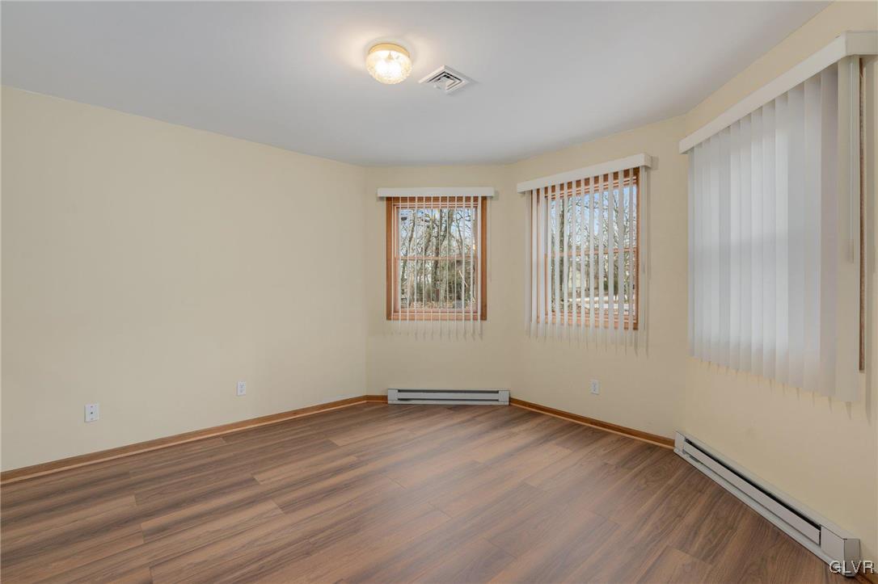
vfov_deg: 73.7
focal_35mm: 16
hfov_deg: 96.8
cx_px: 439
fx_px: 390
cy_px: 292
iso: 320
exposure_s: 1/25
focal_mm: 16
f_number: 7.1
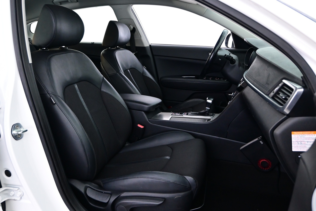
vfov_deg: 44.6
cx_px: 158
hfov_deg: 63.2
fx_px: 257
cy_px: 106
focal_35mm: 29
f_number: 3.8
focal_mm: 19.5
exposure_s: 1/25
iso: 1800
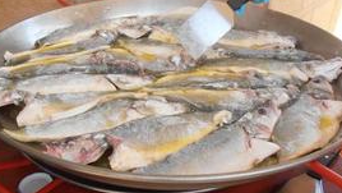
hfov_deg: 51.5
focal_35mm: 39
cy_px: 98
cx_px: 157
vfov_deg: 30.5
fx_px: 354
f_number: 3
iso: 200
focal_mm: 4.2
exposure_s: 1/400
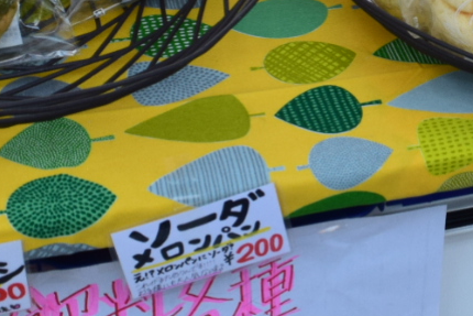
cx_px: 612
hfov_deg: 17.1
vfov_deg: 11.8
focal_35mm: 113
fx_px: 1485
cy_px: -78
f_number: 9
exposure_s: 1/125
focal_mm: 20
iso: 400
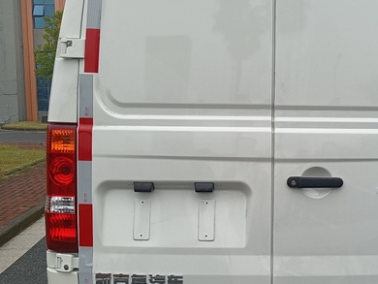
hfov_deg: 35.1
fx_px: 590
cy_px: 170
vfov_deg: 27.0
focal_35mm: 54
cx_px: 256
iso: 100
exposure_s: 1/111
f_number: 1.9
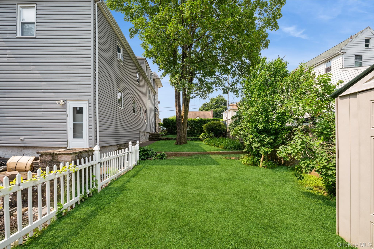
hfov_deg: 104.3
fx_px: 145
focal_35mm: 14
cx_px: 187
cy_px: 124
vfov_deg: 81.1
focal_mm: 14
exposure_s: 1/100
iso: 200
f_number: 11
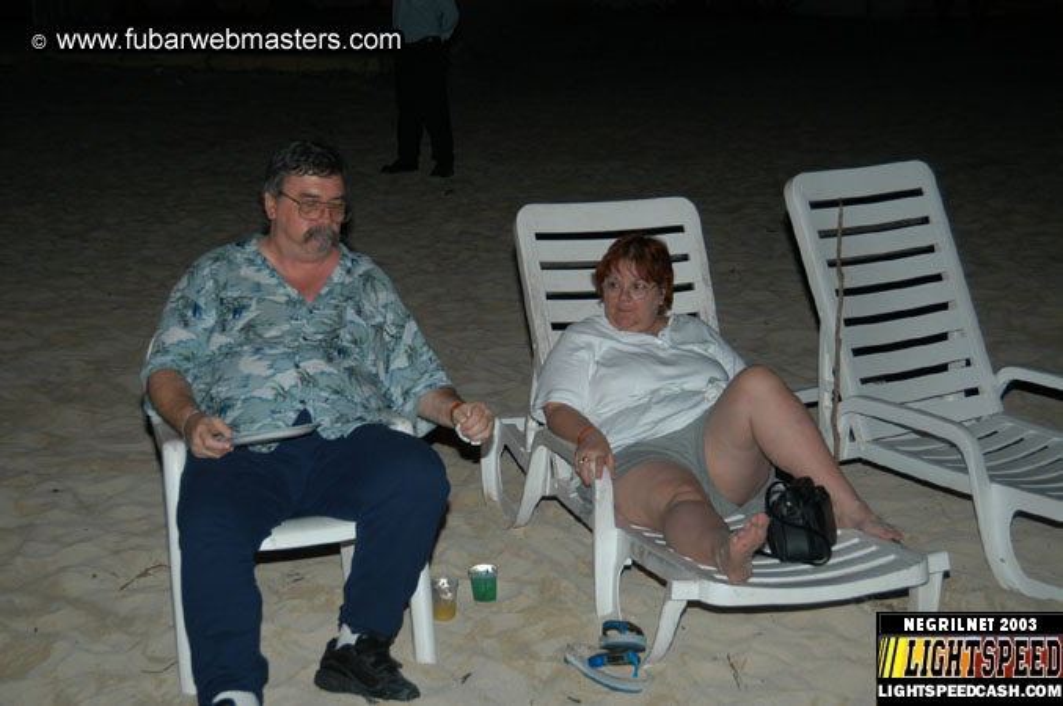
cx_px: 532
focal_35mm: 60
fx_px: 1770
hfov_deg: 33.4
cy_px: 353
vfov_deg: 22.6
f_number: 5
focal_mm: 40
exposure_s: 1/60
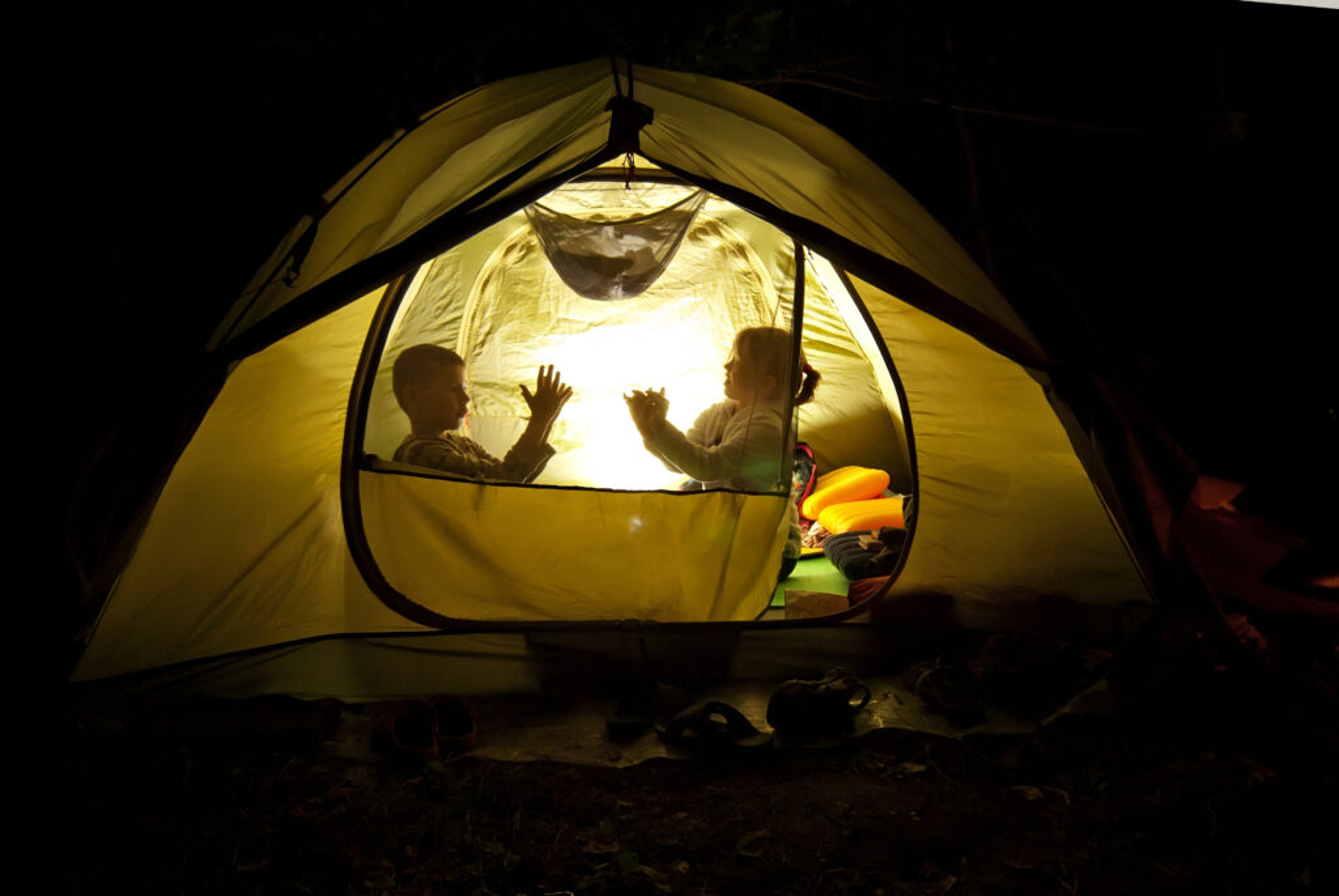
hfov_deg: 67.3
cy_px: 448
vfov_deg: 48.0
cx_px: 670
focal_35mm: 27
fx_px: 1005
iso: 250
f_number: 3.5
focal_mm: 18
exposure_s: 1/125
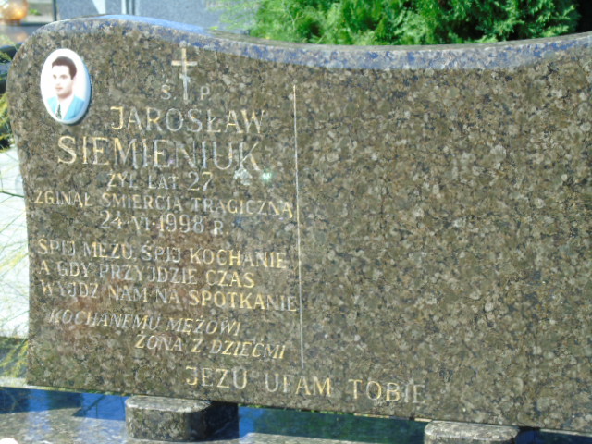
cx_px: 296
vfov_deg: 13.7
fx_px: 1847
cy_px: 222
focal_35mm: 108
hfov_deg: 18.2
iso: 80
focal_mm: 19
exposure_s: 1/160
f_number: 4.4
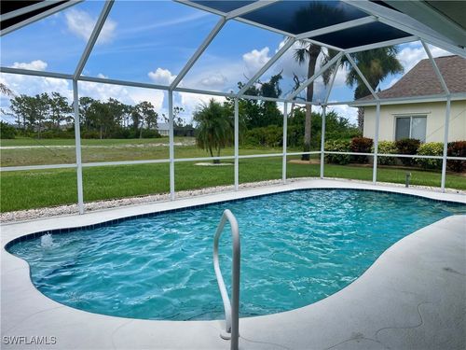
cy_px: 175
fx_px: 350
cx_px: 233
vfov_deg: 53.1
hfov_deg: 67.3
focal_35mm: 26
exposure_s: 1/1667
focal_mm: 4.2
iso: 32
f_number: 1.6
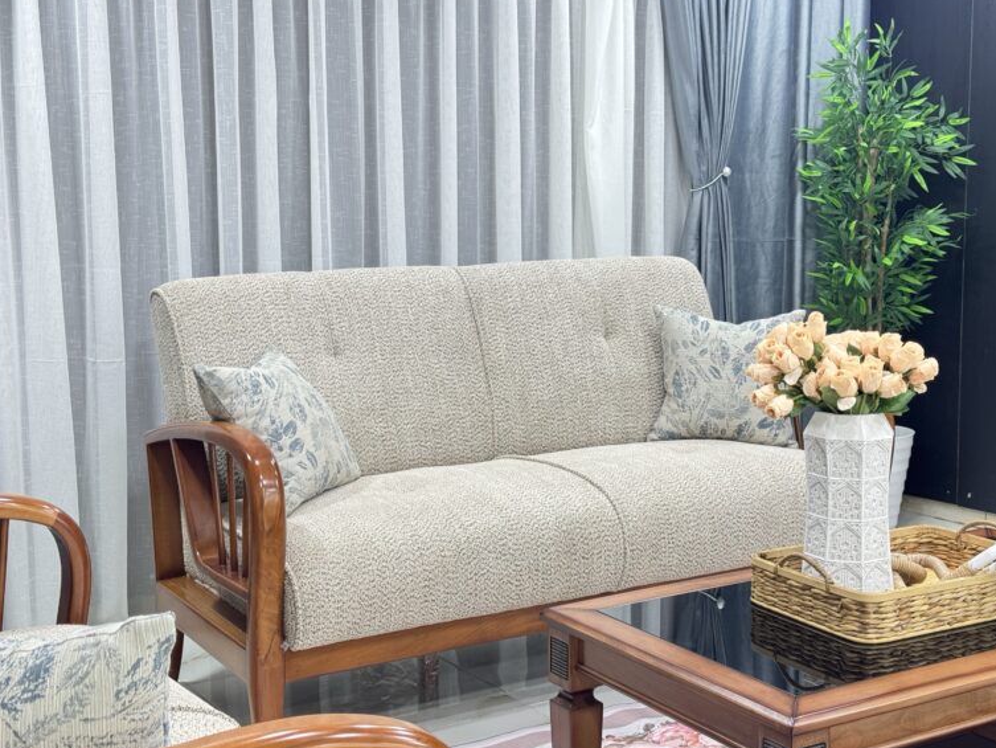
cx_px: 519
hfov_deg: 37.5
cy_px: 381
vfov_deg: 28.6
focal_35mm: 51
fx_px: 1468
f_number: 1.78
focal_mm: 6.76
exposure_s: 1/50
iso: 80
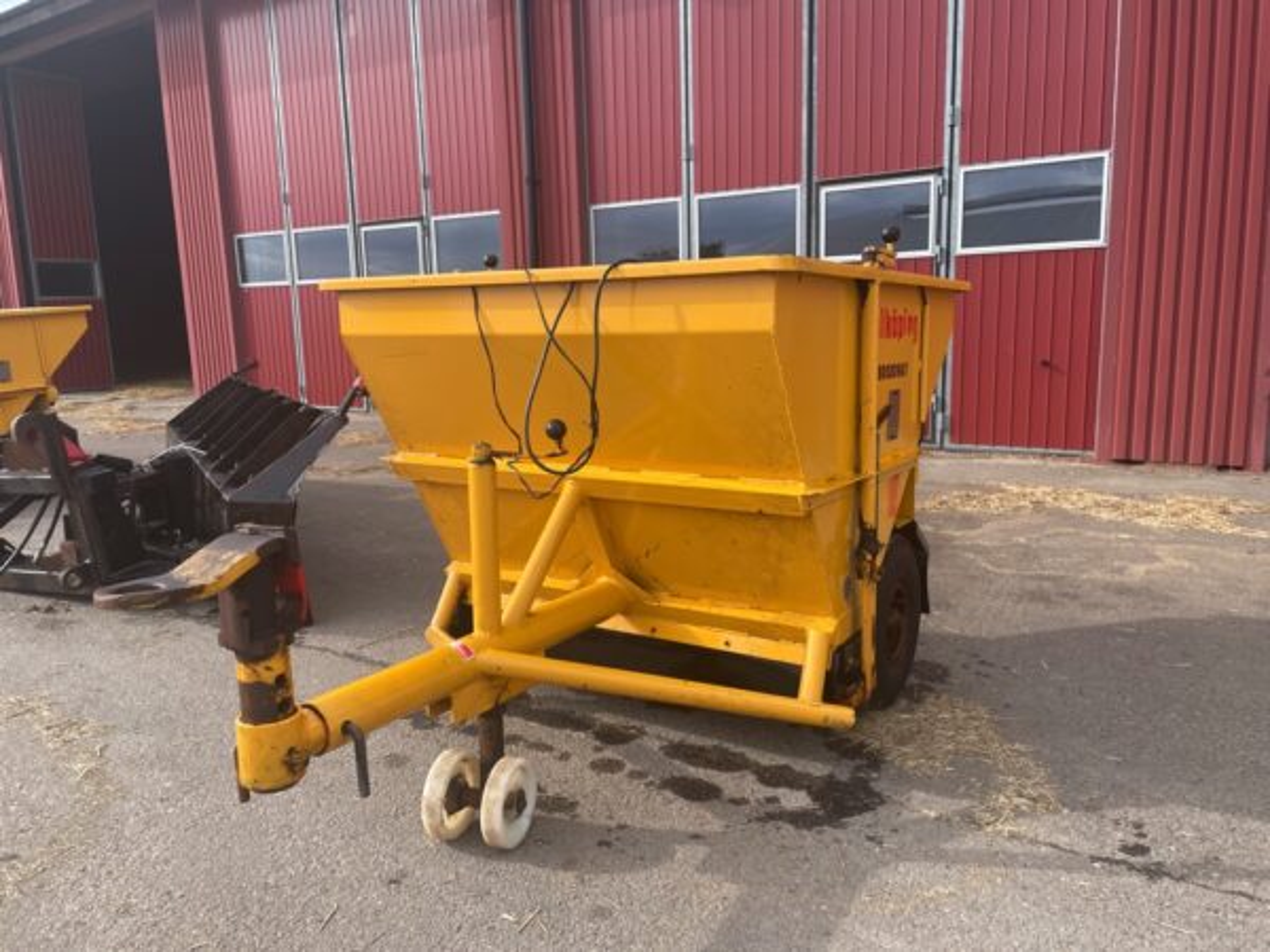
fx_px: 954
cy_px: 476
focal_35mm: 26
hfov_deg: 67.3
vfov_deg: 53.1
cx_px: 635
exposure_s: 1/1276
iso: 32
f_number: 1.6
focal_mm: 4.2
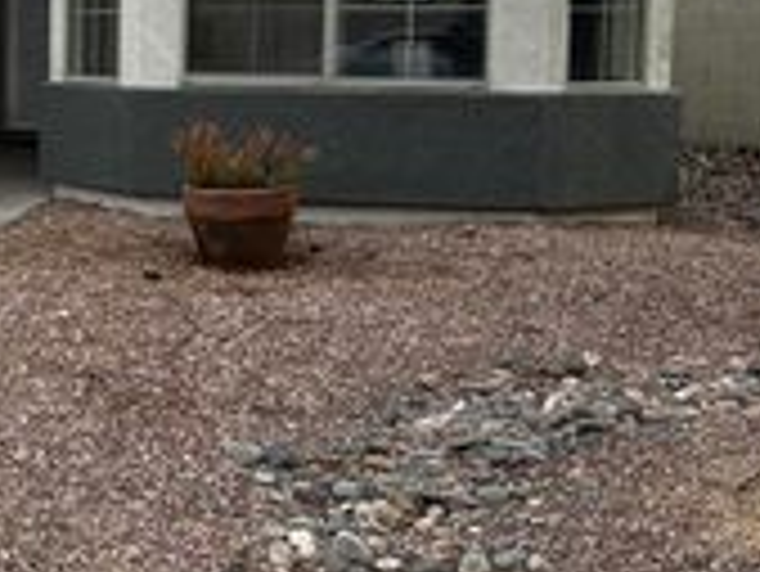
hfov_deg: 24.8
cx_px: -144
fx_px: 1560
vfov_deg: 20.6
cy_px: 133
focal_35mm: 71
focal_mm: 6.86
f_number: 1.78
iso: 80
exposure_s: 1/1272
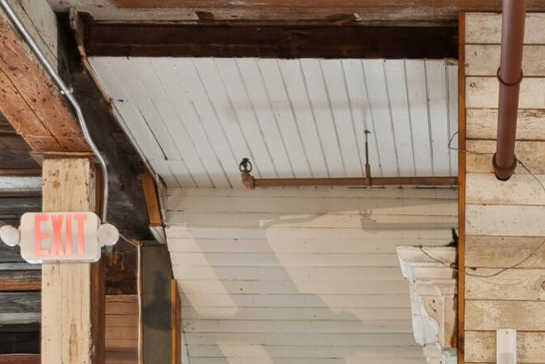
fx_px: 1499
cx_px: 497
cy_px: 664
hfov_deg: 20.2
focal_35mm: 99
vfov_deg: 12.6
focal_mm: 22
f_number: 7.1
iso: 320
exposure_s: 1/6
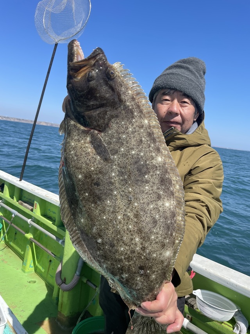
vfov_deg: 67.3
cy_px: 167
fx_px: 250
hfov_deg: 53.0
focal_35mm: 26
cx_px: 125
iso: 32
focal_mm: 4.2
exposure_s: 1/2398
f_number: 1.6
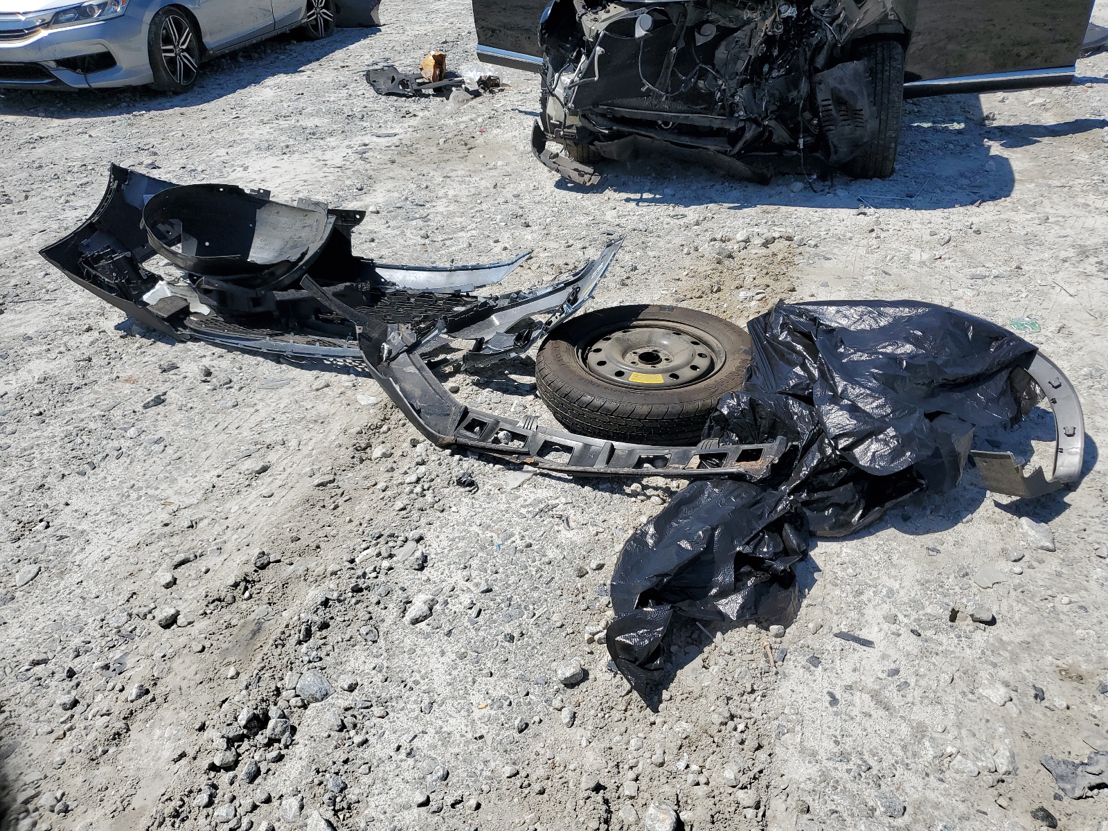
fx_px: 832
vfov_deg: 53.1
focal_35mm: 26
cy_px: 416
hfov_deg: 67.3
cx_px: 554
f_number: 1.5
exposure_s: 1/5000
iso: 50
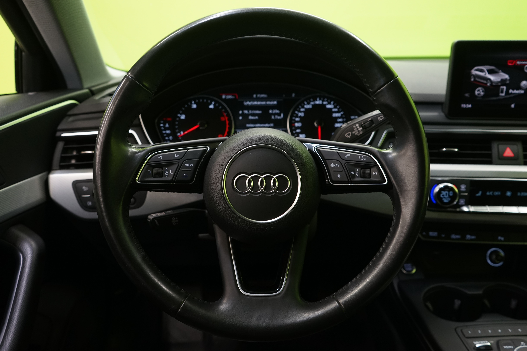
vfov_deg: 45.0
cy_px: 176
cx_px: 264
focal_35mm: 29
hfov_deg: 63.7
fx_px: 424
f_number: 5
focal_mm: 29
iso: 1000
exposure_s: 1/15
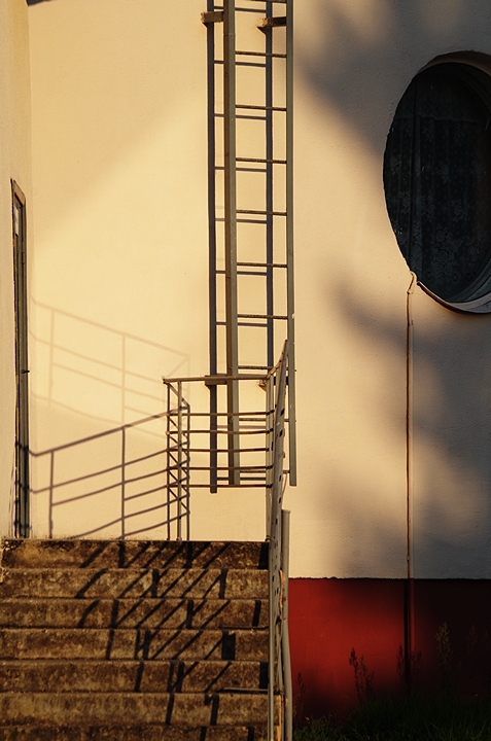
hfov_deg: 5.4
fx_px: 5239
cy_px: 370
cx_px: 246
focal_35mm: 255
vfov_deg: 8.1
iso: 200
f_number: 9
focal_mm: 170
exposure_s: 1/250
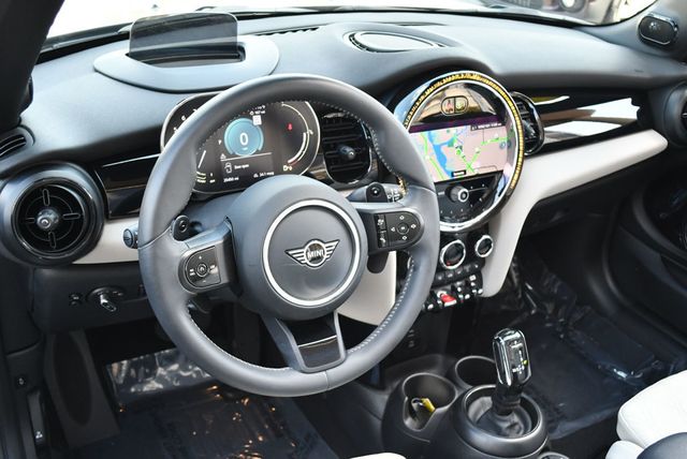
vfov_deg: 36.9
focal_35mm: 36
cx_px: 344
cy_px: 230
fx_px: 688
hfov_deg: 53.1
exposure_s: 1/250
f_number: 3.5
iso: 720
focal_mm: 18
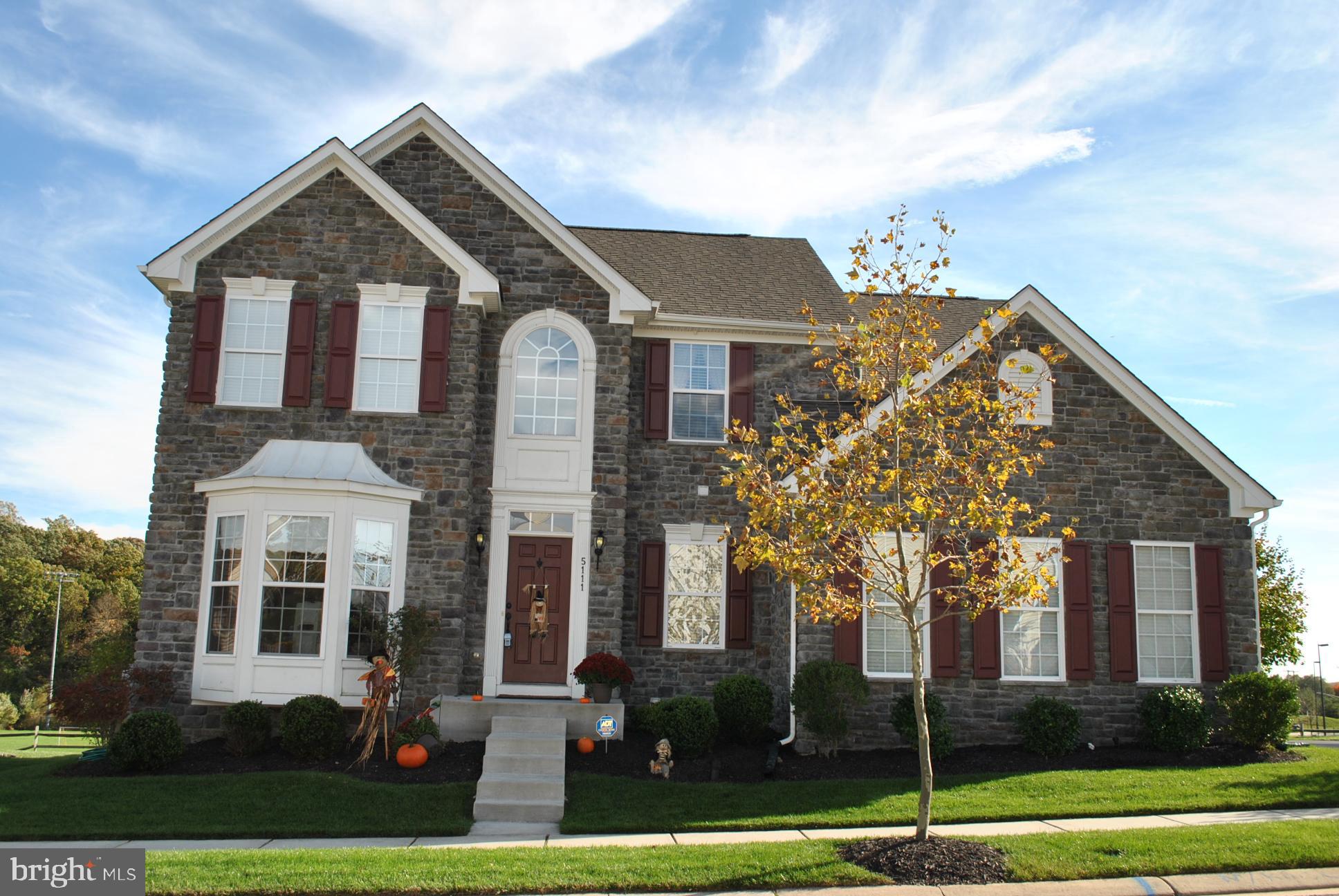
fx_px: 1229
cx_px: 670
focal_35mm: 33
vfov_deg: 40.1
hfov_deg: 57.2
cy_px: 448
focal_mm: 22
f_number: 8
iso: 100
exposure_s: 1/200
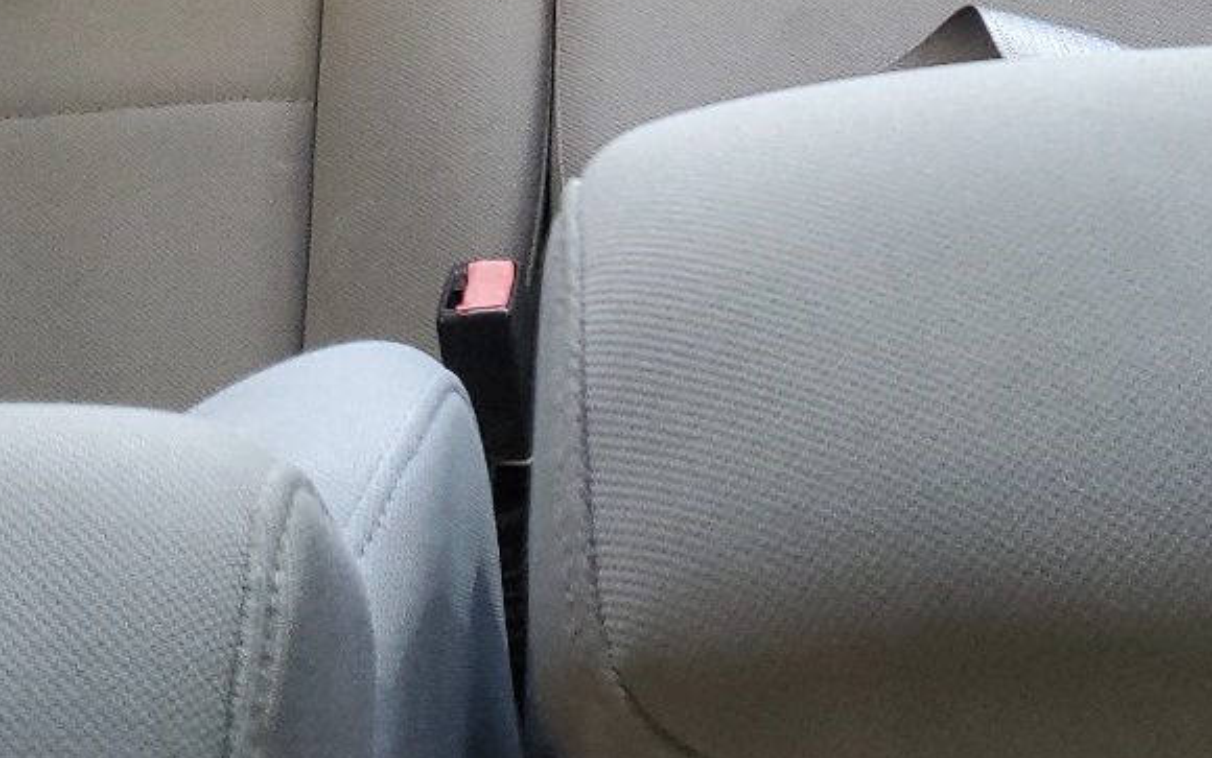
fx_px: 2511
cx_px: 685
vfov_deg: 15.5
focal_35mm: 76
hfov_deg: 27.1
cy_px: -451
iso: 156
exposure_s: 1/60.2
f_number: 1.5
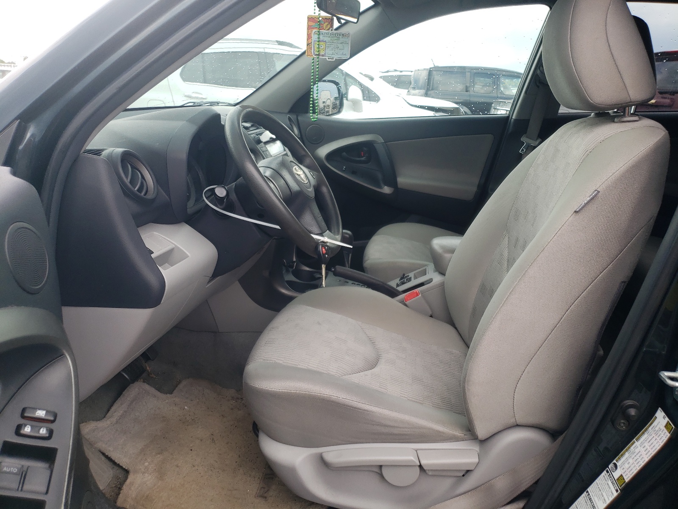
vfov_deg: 53.1
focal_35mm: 26
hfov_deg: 67.3
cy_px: 254
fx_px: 509
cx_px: 339
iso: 50
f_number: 1.5
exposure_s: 1/500
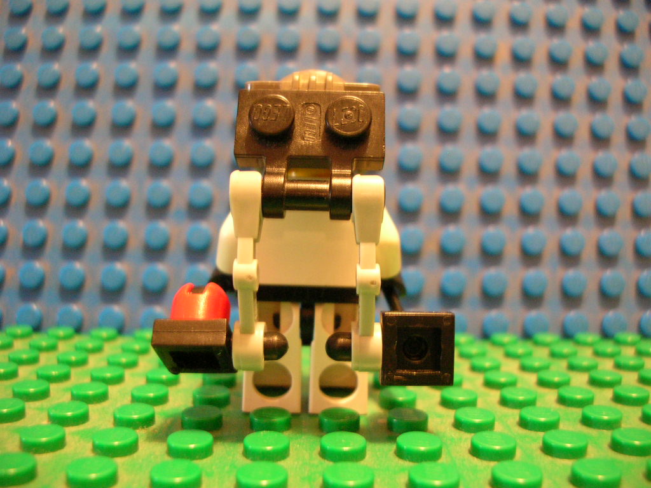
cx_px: 326
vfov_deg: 40.7
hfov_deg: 52.6
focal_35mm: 35
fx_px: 658
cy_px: 244
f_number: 2.8
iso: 200
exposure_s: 1/1.2
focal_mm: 5.8
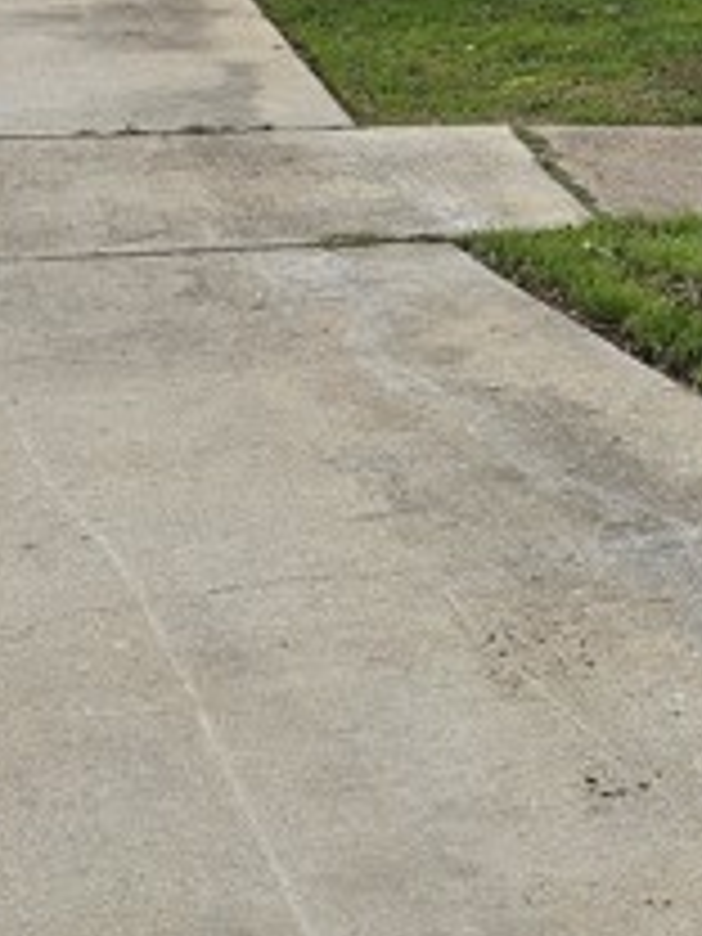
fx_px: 2298
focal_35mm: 85
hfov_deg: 16.9
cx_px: 734
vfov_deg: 23.0
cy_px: 400
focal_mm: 6.3
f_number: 1.7
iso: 10
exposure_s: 1/470
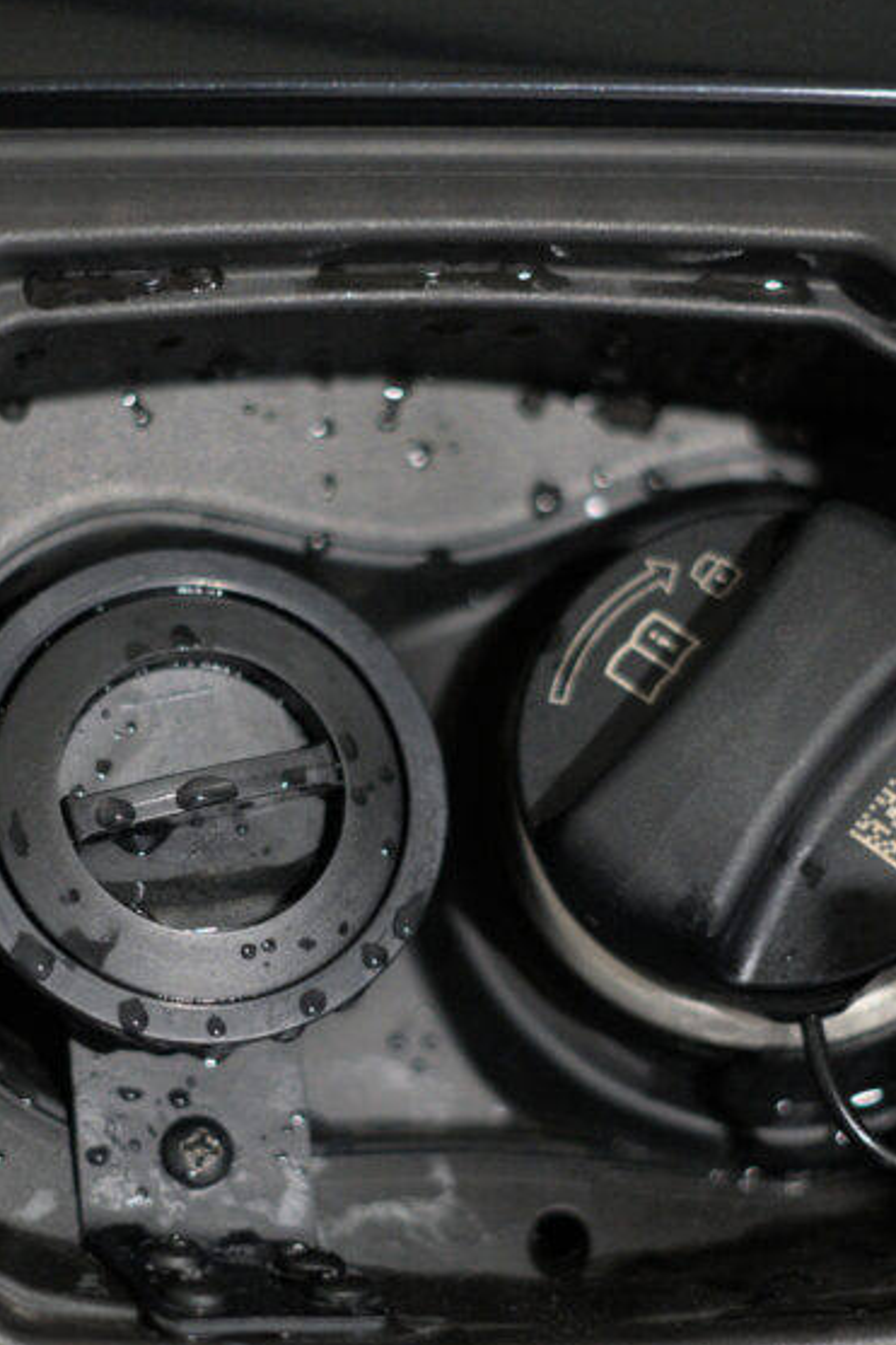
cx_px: 420
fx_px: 3437
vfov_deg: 22.1
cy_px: 776
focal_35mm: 92
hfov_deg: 14.9
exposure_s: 1/50
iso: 3200
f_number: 1.8
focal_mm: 50
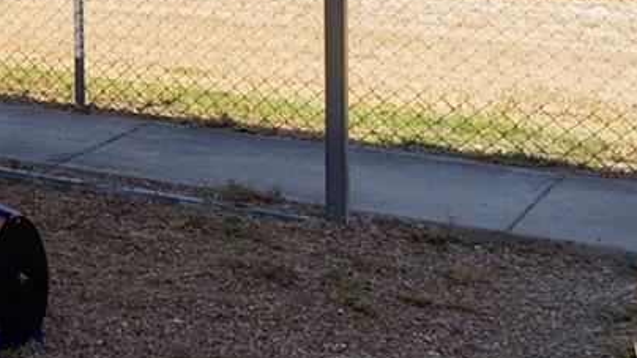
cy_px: -258
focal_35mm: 85
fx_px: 1435
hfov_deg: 15.5
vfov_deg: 13.0
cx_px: -837
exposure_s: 1/125
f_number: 8
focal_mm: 16
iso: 200
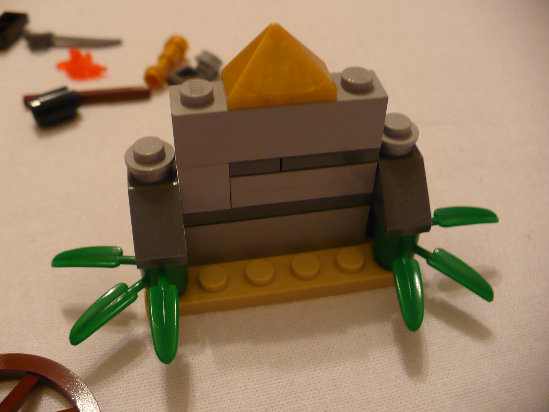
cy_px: 206
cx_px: 274
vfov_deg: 38.7
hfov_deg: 50.1
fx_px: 587
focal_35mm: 37
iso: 200
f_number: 2.8
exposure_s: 1/6
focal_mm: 6.1
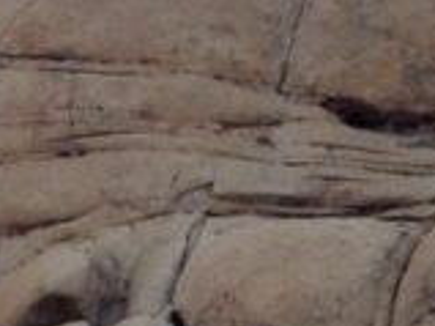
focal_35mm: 1744
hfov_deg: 1.1
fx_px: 21899
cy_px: 608
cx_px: 542
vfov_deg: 0.9
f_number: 6.3
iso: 125
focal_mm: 48.4
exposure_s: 1/400
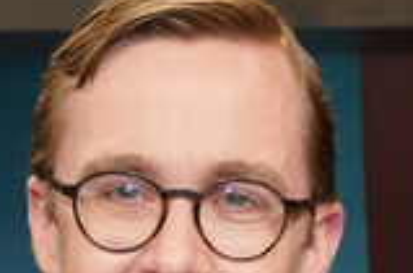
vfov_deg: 14.5
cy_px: 312
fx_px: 1041
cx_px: 201
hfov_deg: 22.4
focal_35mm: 91
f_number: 5.6
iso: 2000
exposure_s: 1/125
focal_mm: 32
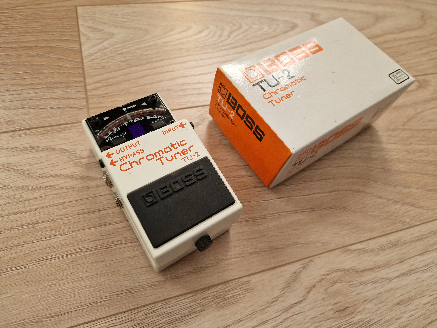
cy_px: 164
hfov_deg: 73.9
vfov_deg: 58.9
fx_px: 290
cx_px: 218
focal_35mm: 23
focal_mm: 6.4
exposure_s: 1/180
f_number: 1.8
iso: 50
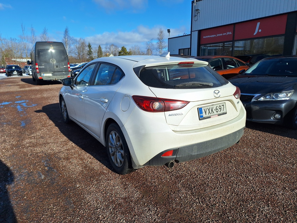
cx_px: 148
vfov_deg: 58.9
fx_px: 197
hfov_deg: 73.9
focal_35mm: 23
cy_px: 112
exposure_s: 1/4831
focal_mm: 5.54
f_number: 1.8
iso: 40
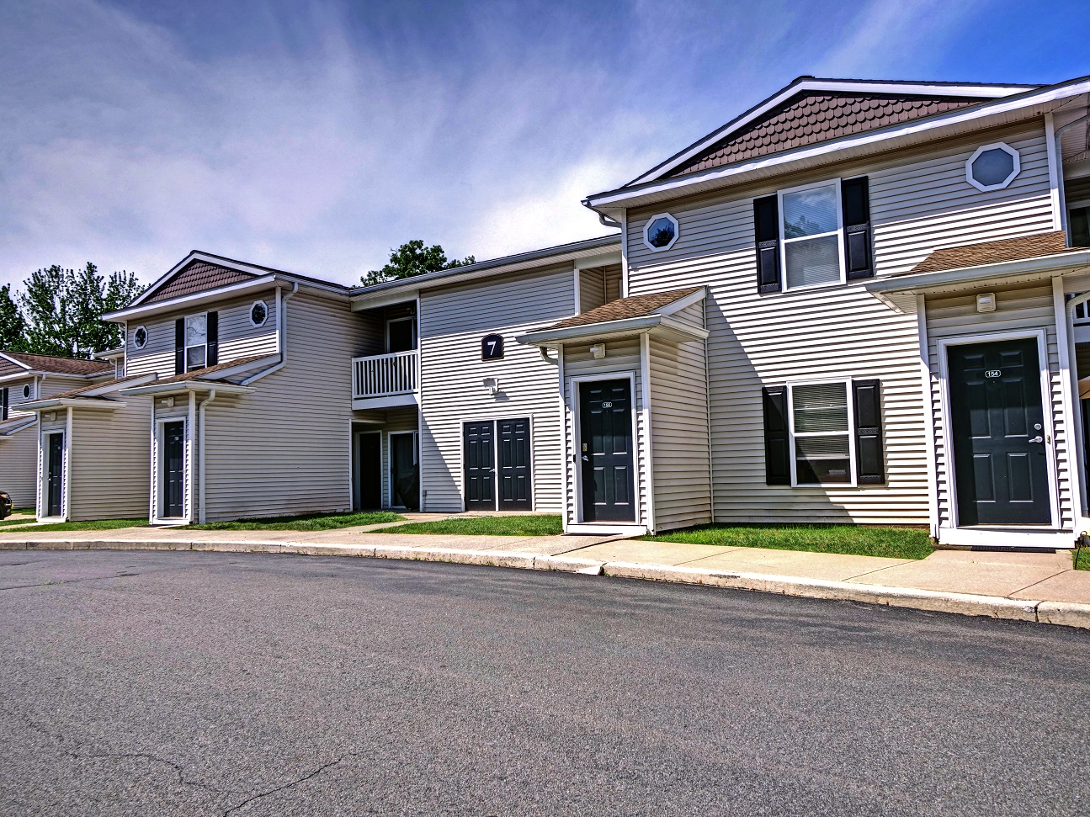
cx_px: 545
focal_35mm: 26
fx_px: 819
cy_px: 408
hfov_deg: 67.3
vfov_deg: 53.1
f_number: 8
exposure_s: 1/400
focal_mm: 13
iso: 100
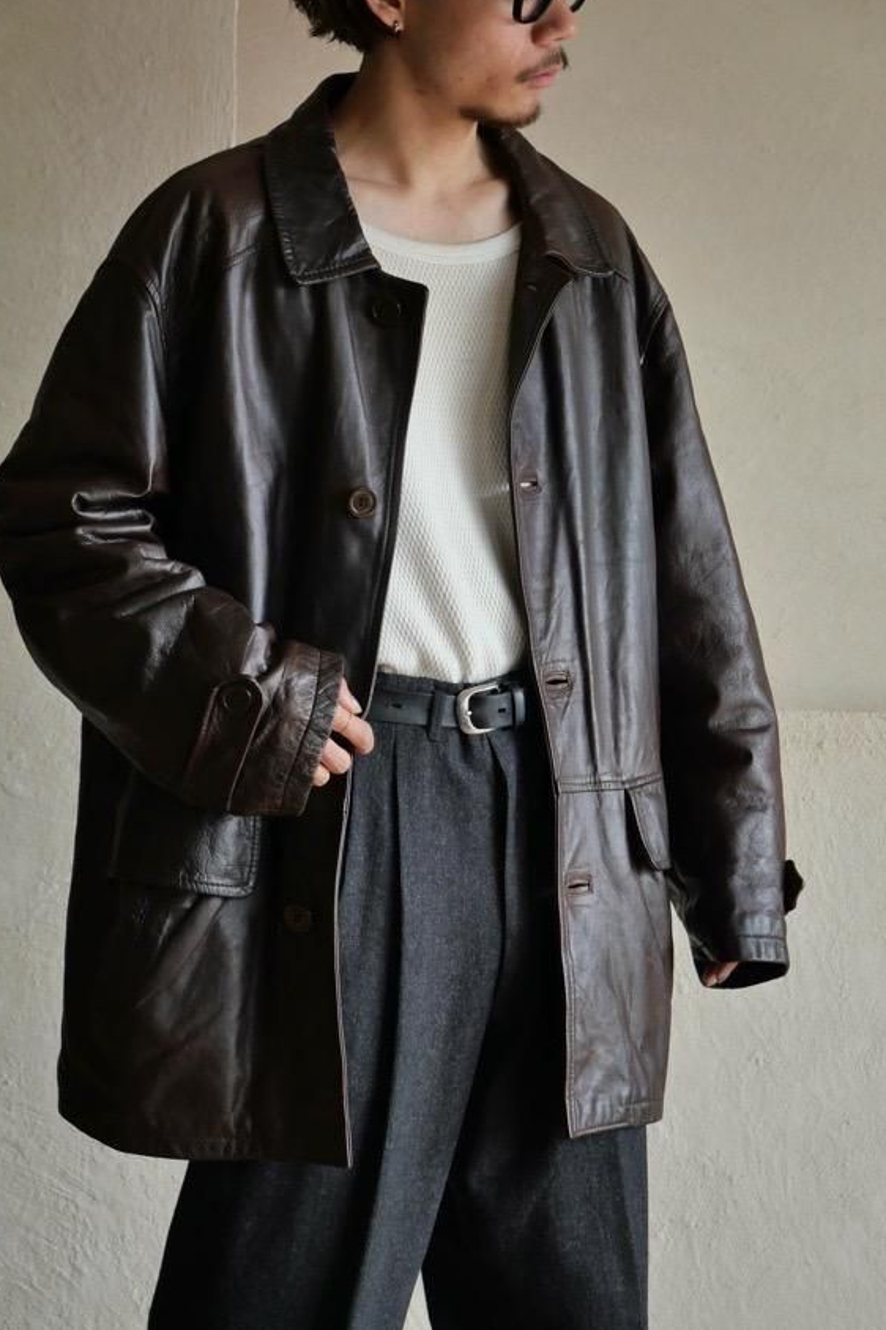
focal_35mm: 101
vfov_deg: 20.2
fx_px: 3728
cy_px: 662
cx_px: 410
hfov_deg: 13.6
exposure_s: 1/125
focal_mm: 48
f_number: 3.9
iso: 640
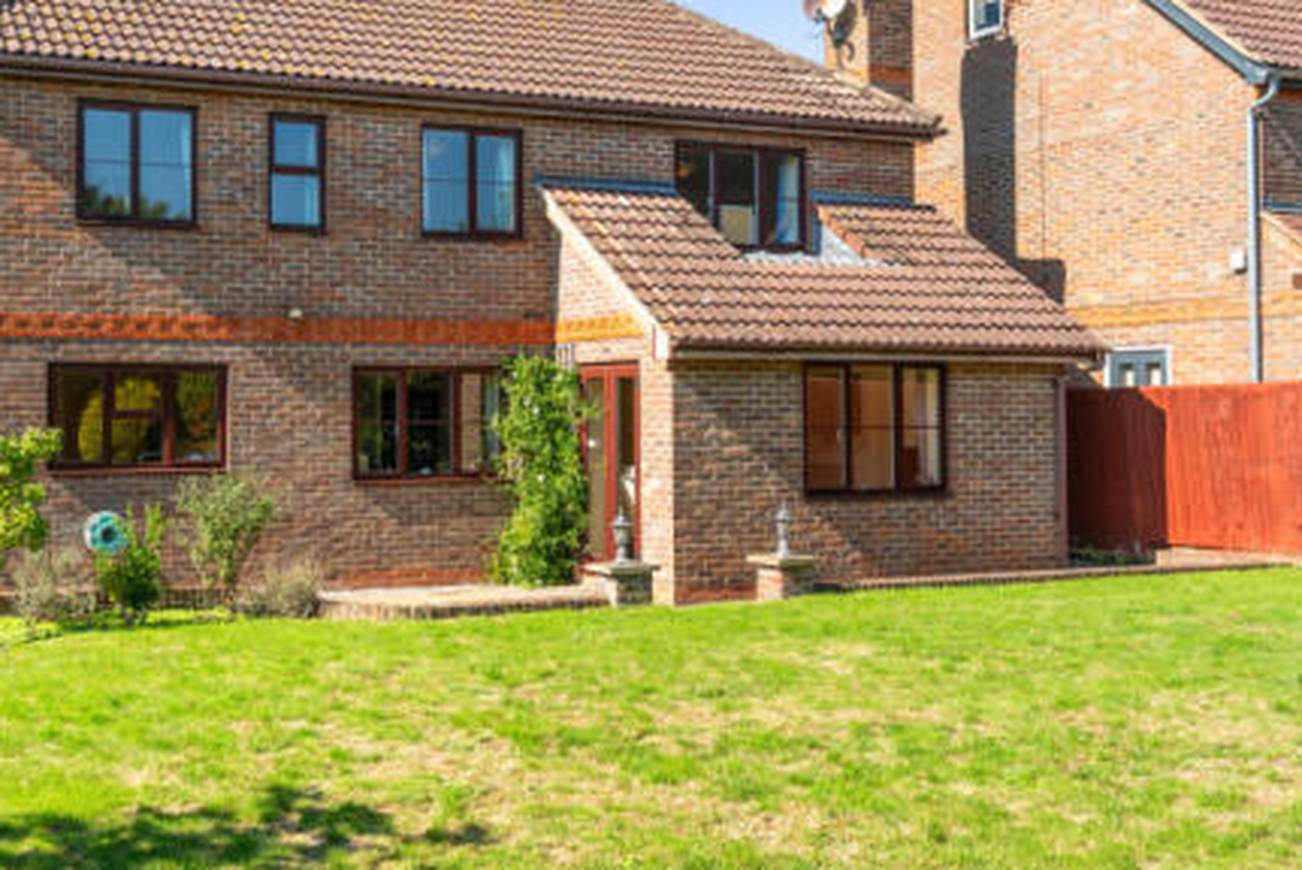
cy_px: 367
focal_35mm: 42
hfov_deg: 45.0
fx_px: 1511
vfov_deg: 32.1
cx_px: 328
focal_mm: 27.5
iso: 320
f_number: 8
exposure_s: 1/160
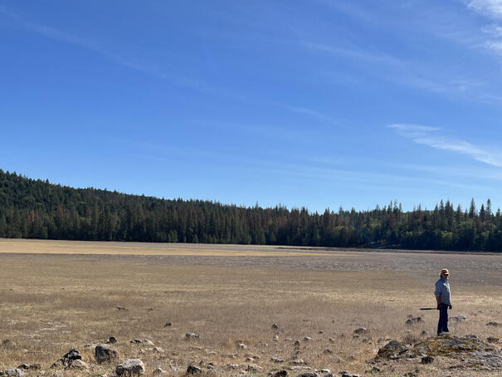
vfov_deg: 32.8
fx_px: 638
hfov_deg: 41.5
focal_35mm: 44
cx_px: 385
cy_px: 229
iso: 50
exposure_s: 1/5076
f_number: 1.5
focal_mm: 5.7
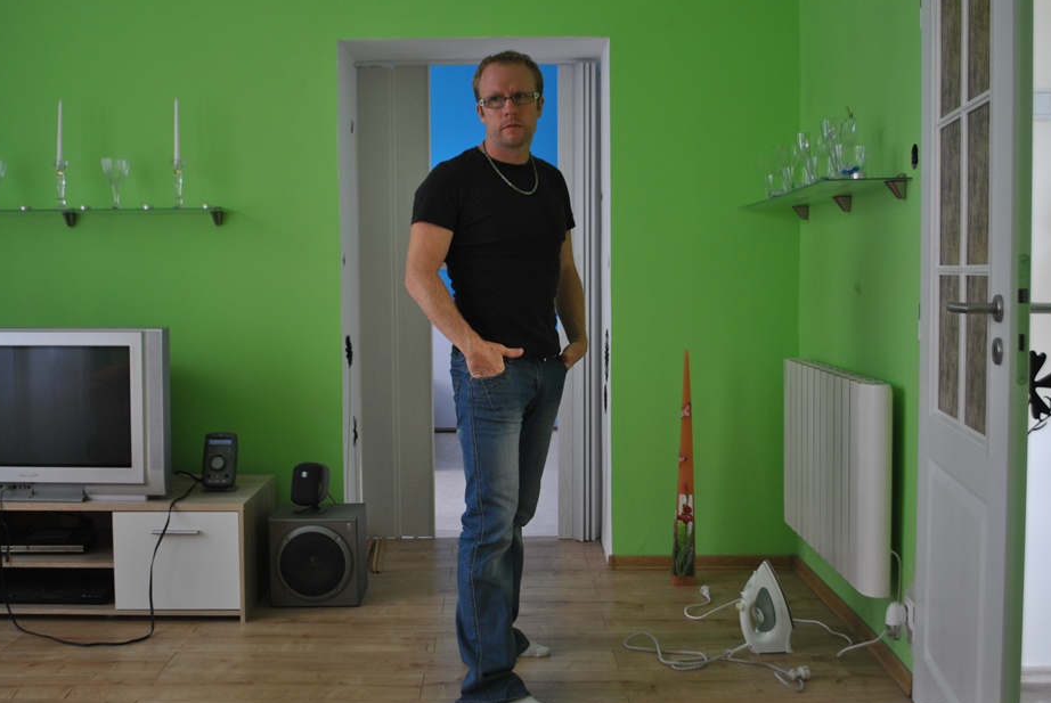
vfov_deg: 33.5
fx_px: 1169
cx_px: 482
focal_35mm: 40
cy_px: 359
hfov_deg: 48.4
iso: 200
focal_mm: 24
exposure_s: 1/30
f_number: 4
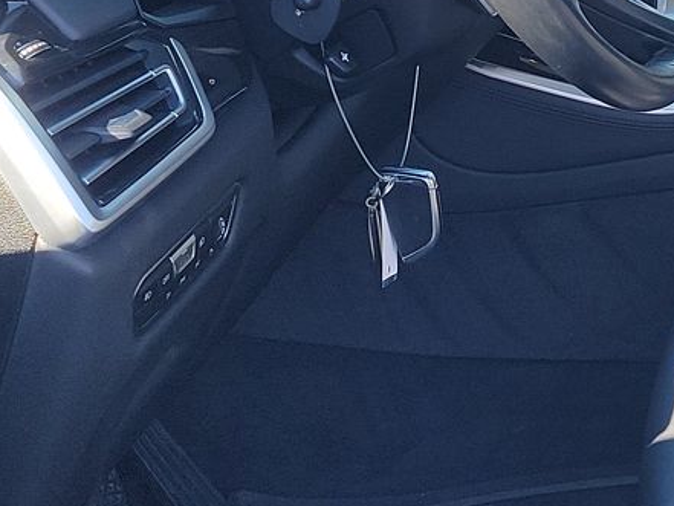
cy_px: 40
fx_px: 1694
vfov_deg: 16.7
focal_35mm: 87
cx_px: 685
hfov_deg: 21.6
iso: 60
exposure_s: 1/119
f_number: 1.8
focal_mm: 6.7
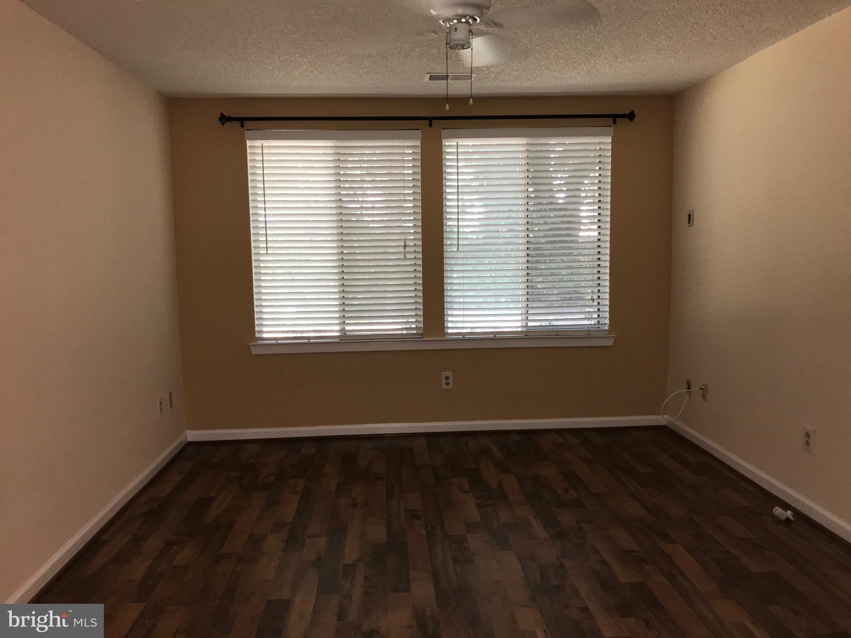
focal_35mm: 28
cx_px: 426
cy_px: 319
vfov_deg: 49.7
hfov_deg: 63.4
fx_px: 688
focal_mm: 3.99
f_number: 1.8
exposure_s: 1/30
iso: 32
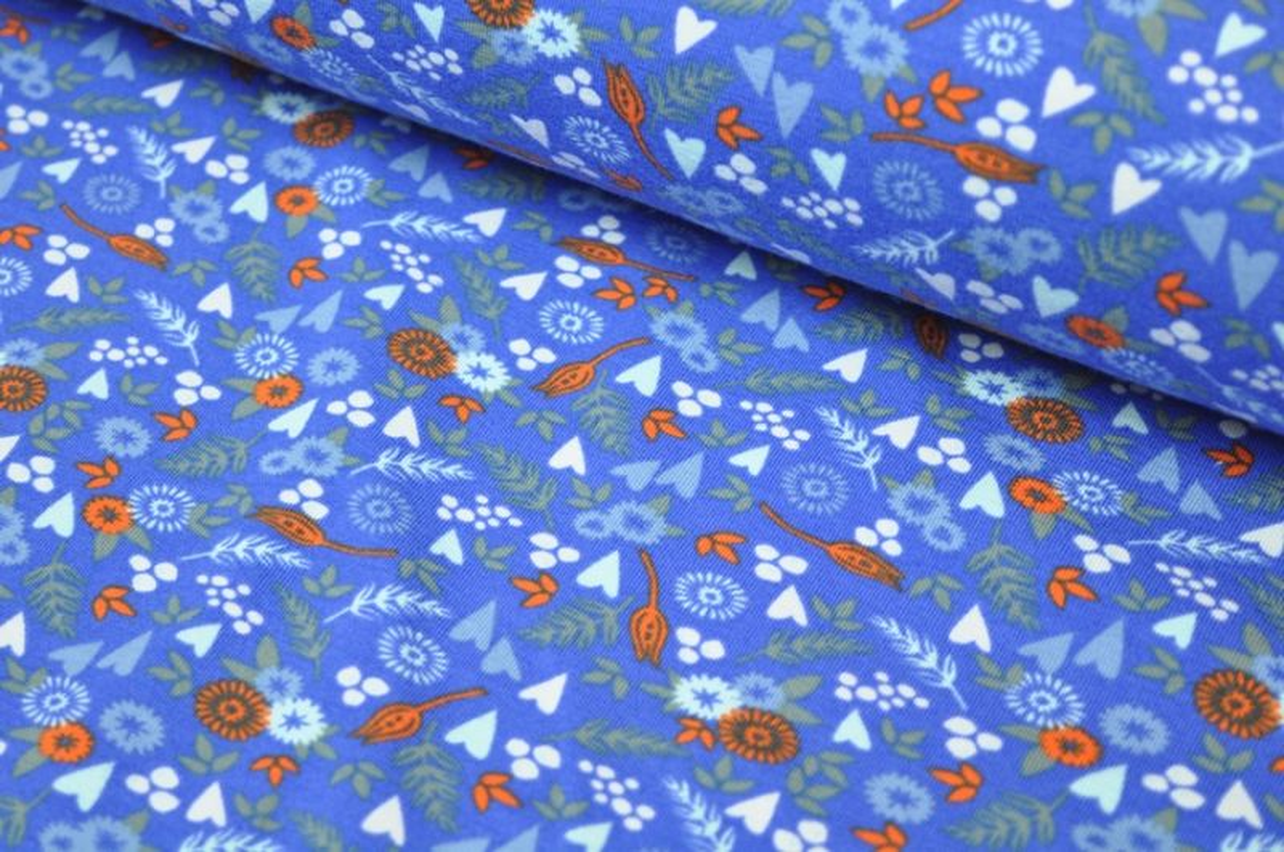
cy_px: 426
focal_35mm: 75
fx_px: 2671
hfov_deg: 27.0
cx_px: 642
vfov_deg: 18.1
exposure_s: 1/60
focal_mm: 50
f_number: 5.6
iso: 720
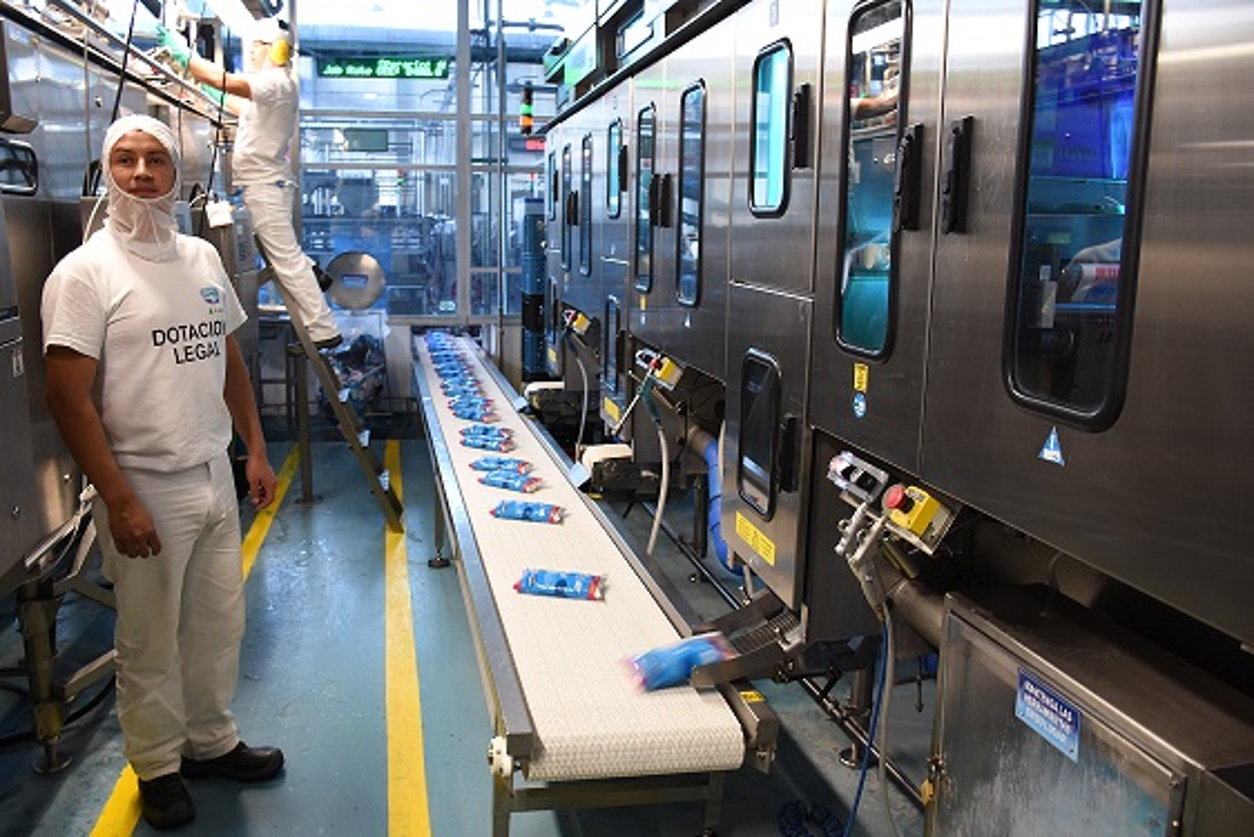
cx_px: 627
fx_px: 941
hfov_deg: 67.4
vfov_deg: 48.0
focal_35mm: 27
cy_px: 418
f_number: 4.5
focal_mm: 18
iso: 500
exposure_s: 1/30
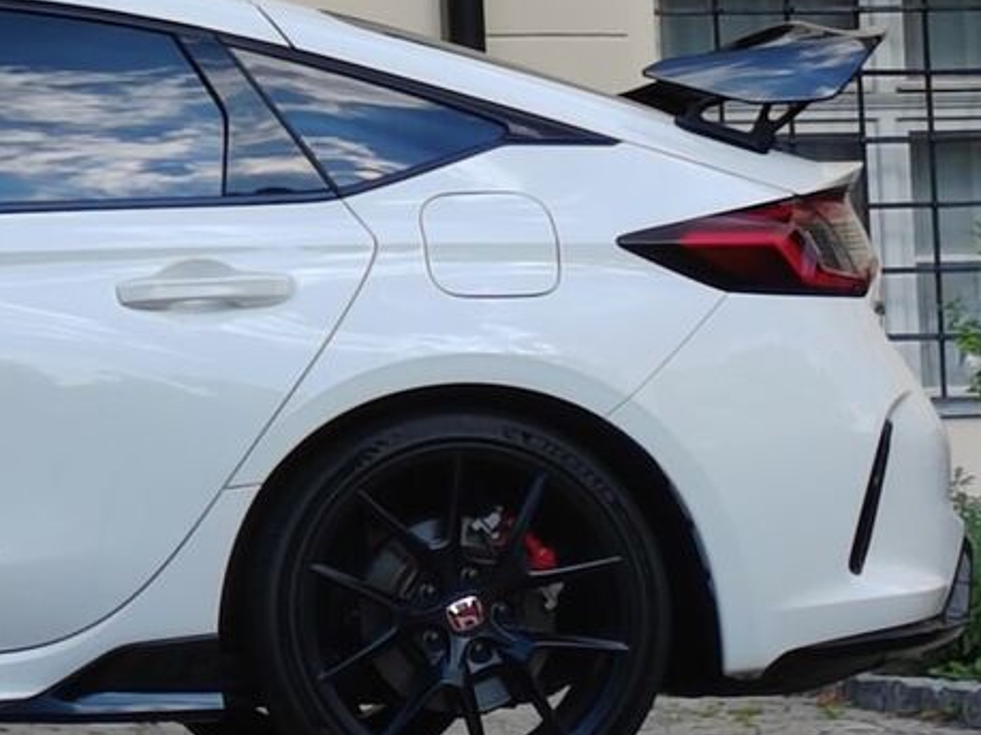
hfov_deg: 8.6
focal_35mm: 226
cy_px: -282
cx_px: -449
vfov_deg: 6.5
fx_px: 6403
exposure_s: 1/527
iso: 100
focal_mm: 5.52
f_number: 1.9
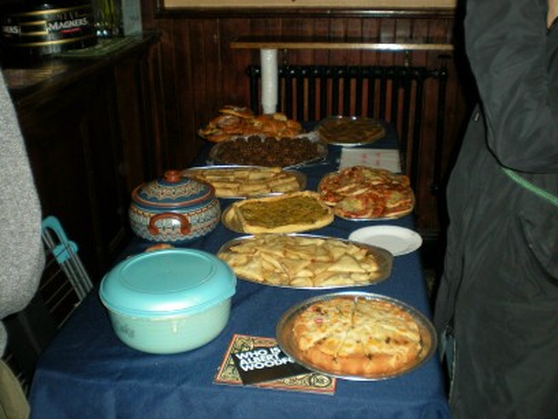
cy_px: 210
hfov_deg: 49.0
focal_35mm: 38
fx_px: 613
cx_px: 279
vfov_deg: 37.7
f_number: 3.1
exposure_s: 1/60
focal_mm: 6.3
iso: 168
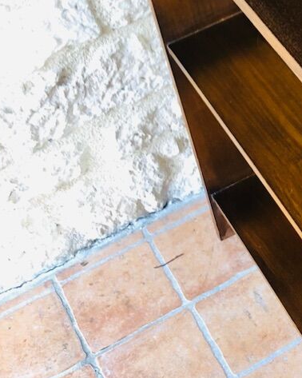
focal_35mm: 74
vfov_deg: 25.7
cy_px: 217
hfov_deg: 19.3
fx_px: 827
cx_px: 377
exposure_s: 1/17
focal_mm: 3.99
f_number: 1.8
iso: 40
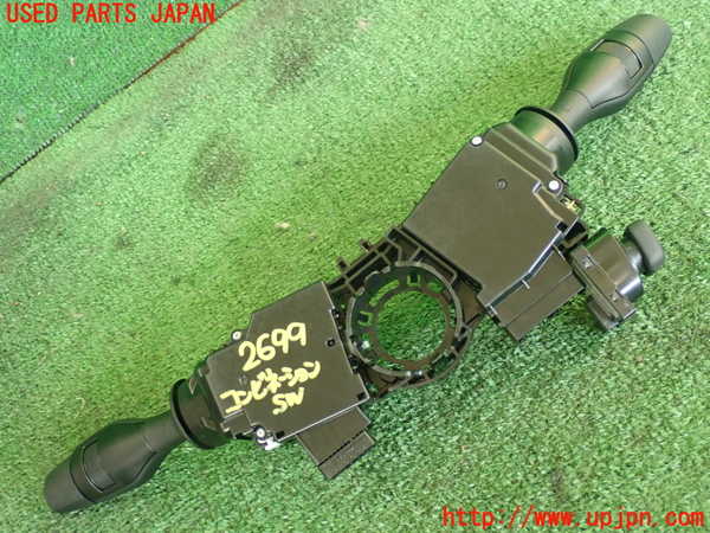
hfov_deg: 36.2
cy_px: 266
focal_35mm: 53
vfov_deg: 27.5
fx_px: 1087
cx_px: 355
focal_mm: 9.61
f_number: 3.4
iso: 800
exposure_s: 1/50
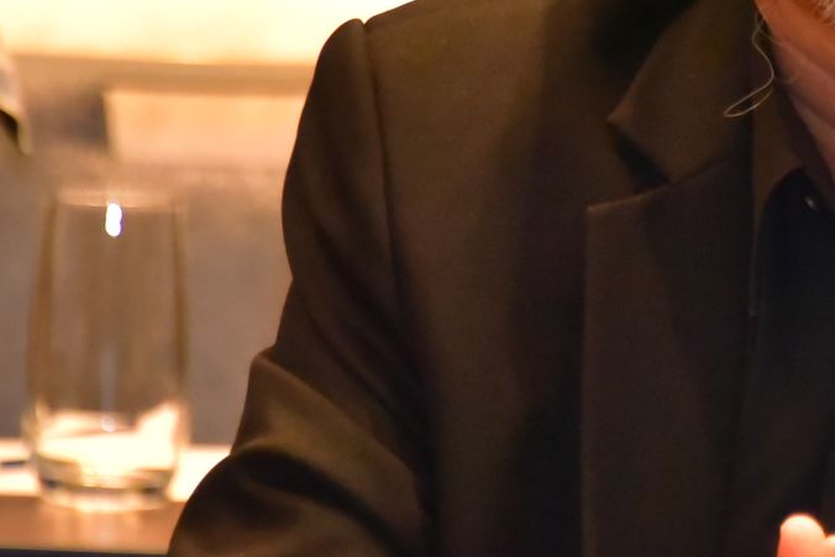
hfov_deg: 2.2
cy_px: 139
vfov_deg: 1.5
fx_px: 21458
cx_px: 902
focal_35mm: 925
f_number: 5.6
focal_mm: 250
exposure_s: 1/200
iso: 10000
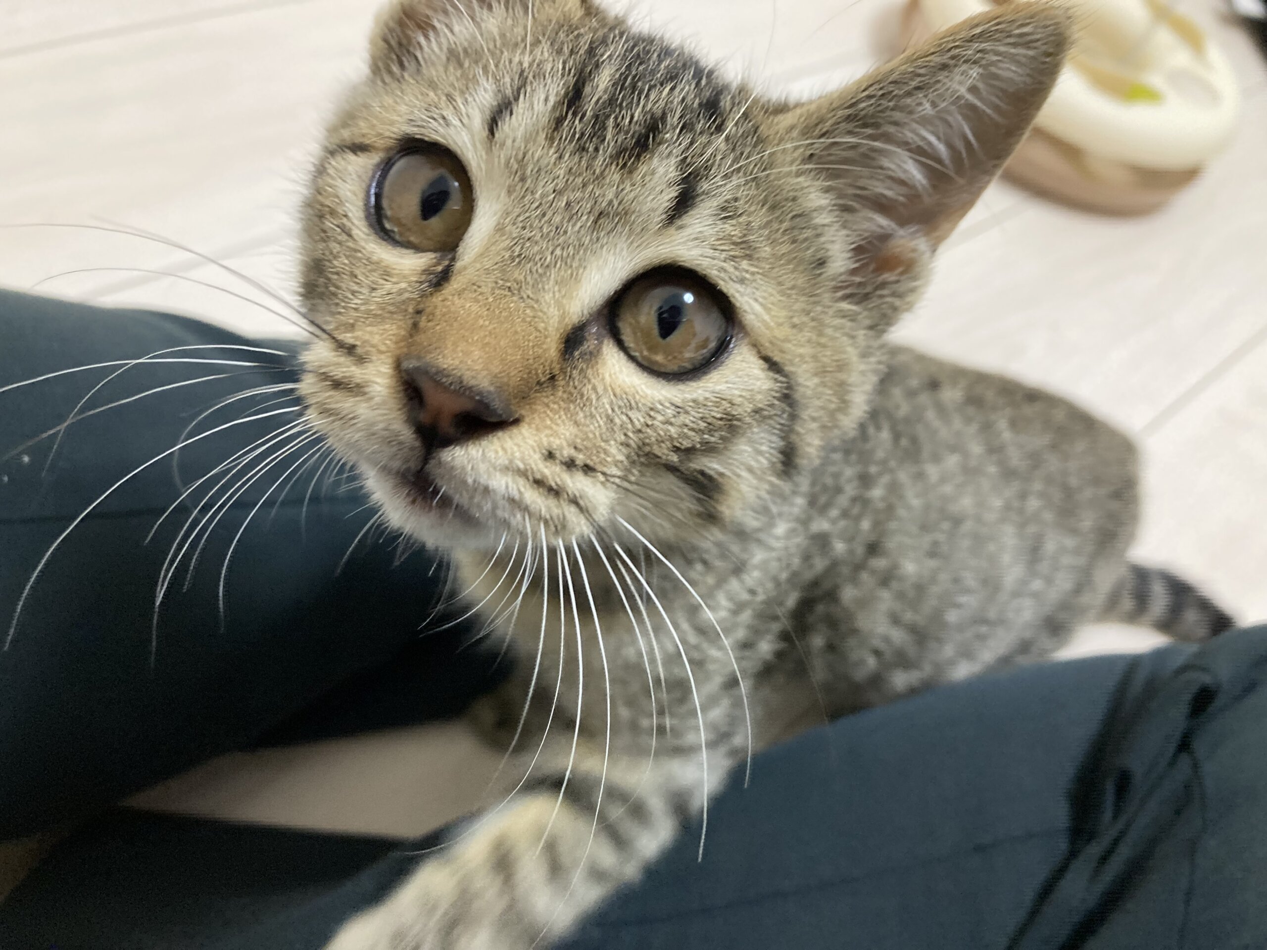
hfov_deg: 63.4
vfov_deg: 49.7
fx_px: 1025
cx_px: 634
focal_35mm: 28
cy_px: 475
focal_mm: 3.99
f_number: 1.8
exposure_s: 1/60
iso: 200
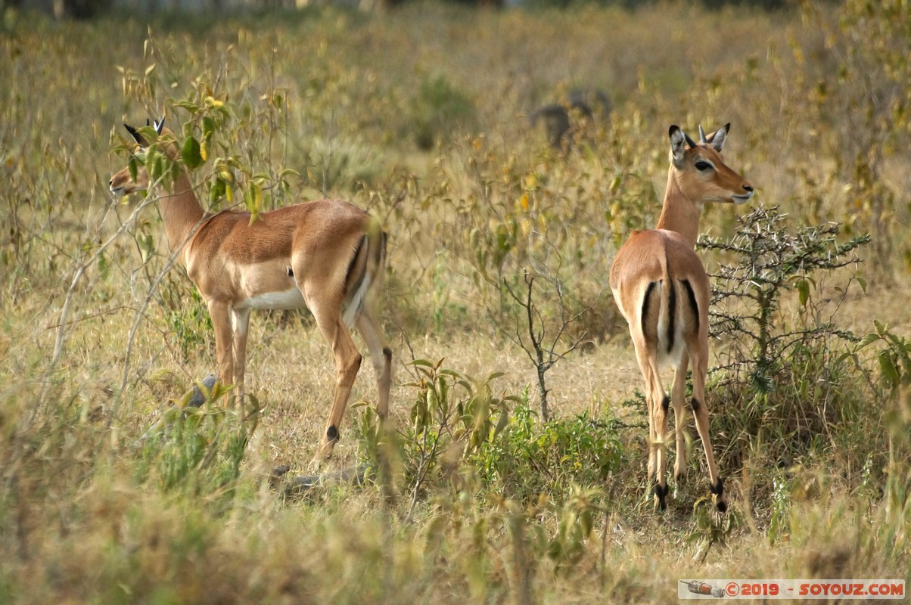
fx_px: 7204
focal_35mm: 285
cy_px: 302
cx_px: 456
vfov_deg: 4.8
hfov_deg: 7.2
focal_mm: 190
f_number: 5.6
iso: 800
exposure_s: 1/3200
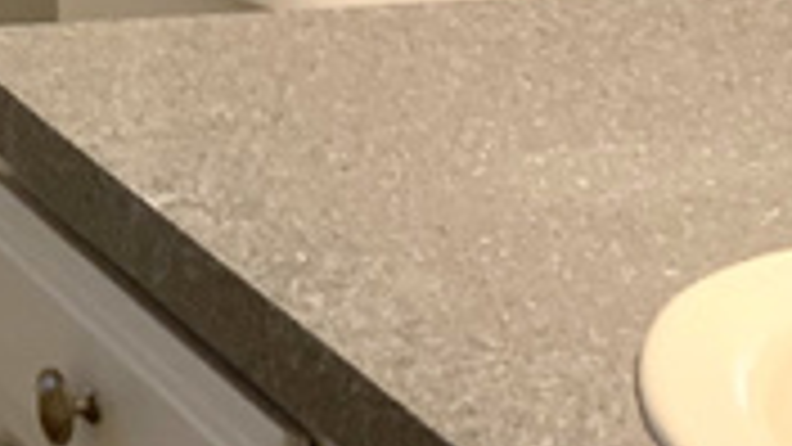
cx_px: -1058
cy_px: -423
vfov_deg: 7.1
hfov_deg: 11.1
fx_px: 3465
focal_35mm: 165
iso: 100
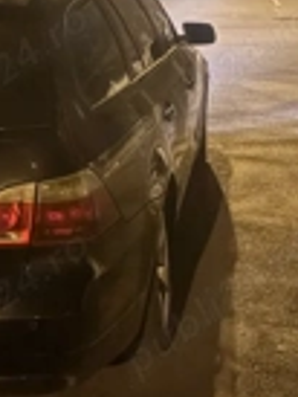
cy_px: 113
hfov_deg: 19.2
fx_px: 871
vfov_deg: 25.4
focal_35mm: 76
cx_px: 52
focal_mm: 5.96
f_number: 1.6
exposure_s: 1/17
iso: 800
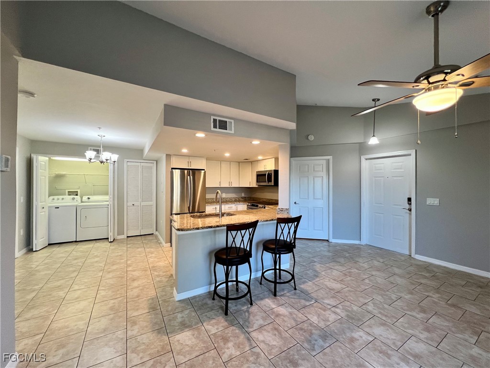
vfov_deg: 89.9
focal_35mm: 13
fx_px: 184
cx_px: 245
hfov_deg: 106.2
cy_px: 184
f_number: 1.8
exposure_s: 1/120
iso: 250
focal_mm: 1.57
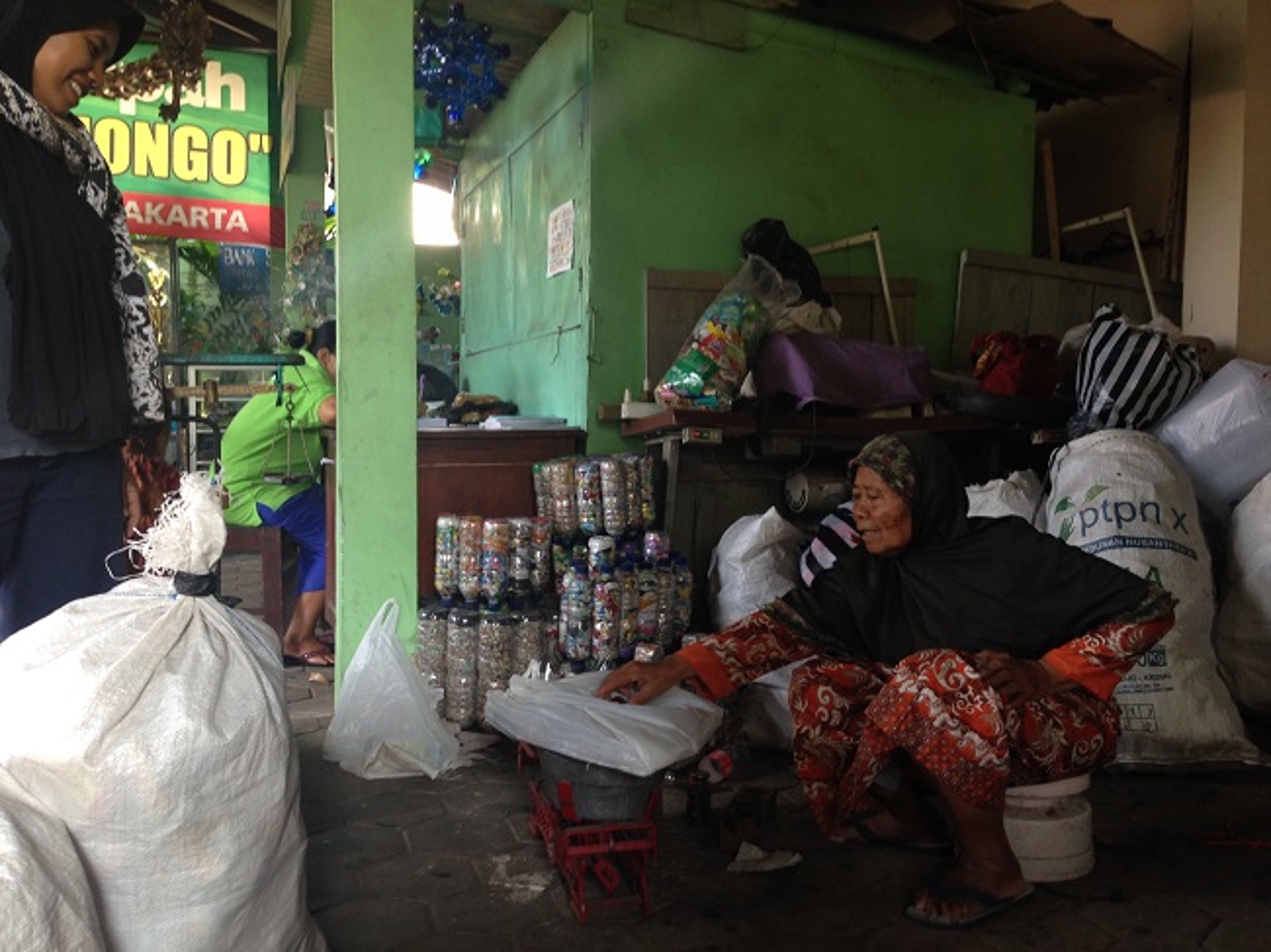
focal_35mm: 33
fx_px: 1211
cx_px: 636
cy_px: 476
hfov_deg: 55.4
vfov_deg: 42.9
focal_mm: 4.12
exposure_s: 1/20
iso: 50
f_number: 2.4
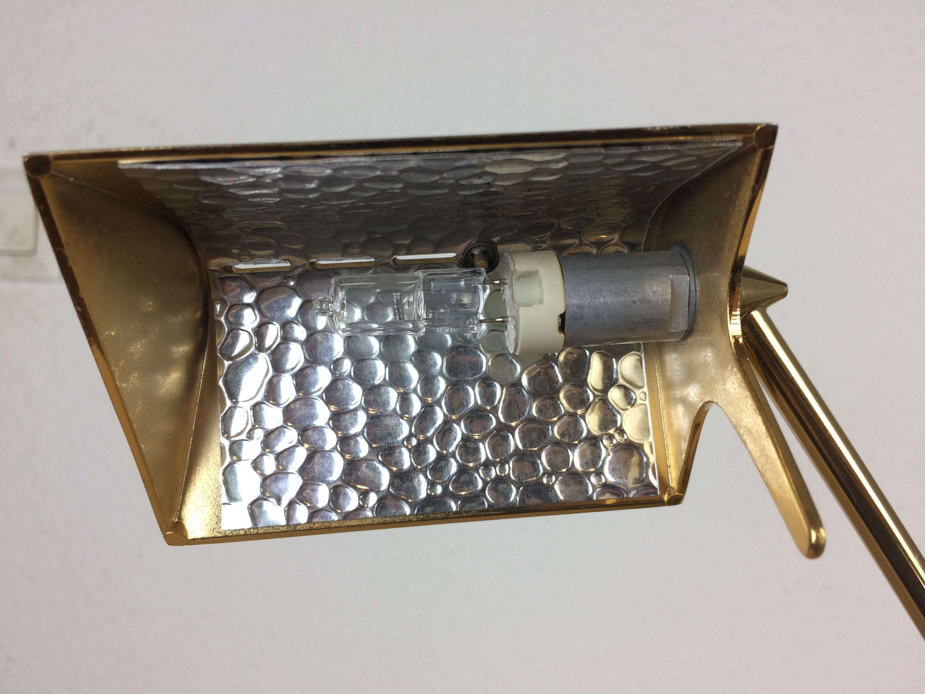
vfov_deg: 48.2
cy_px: 347
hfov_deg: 61.7
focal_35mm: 29
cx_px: 462
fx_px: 775
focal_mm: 4.15
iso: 64
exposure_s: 1/100
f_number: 2.2
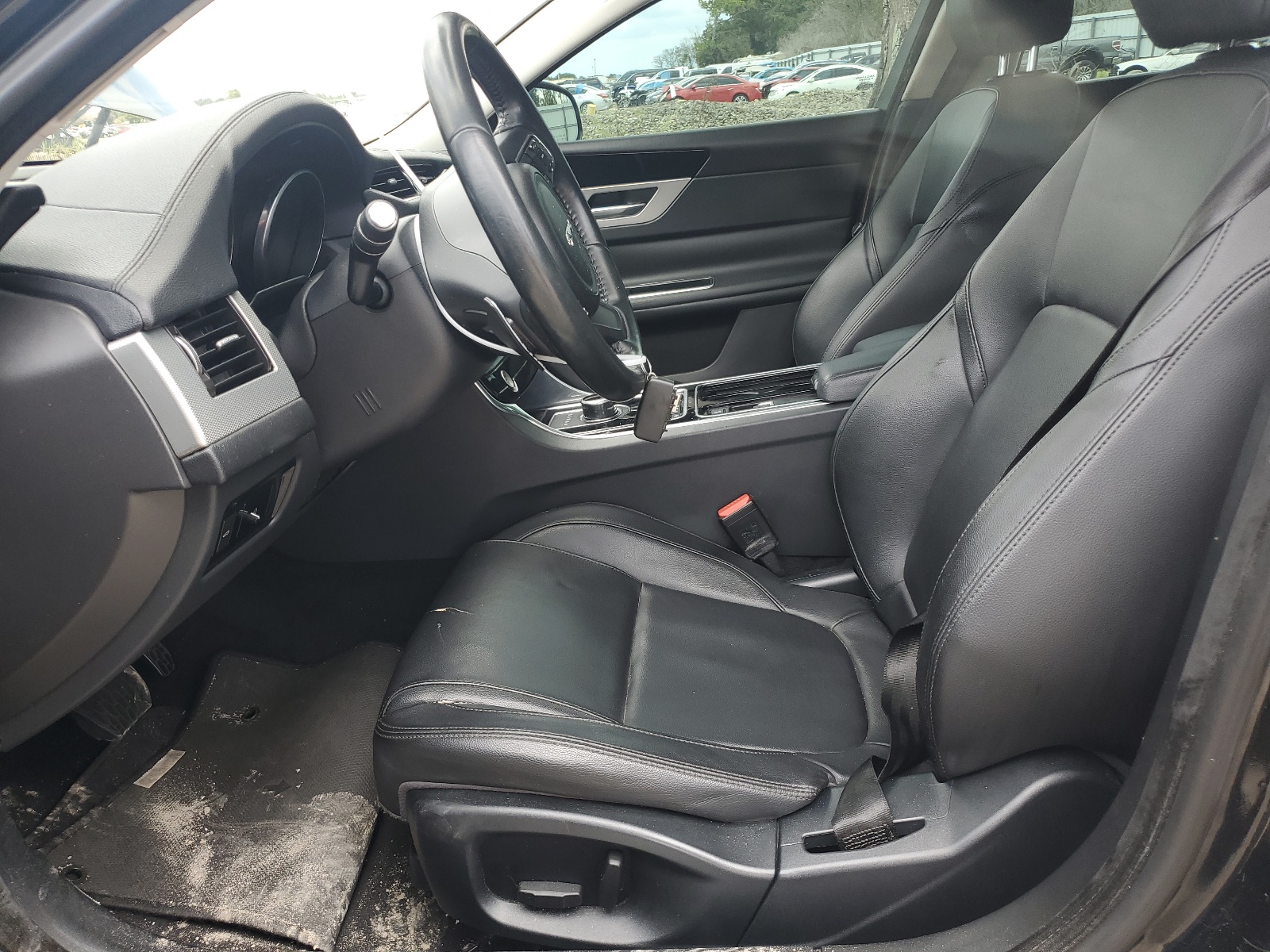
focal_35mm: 26
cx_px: 635
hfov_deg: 67.3
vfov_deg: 53.1
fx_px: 954
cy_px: 476
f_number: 1.5
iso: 50
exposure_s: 1/244
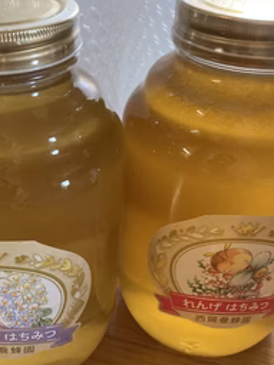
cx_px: 108
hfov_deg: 32.7
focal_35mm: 44
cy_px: 188
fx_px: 465
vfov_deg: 43.0
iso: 320
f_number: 1.8
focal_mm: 3.99
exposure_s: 1/60
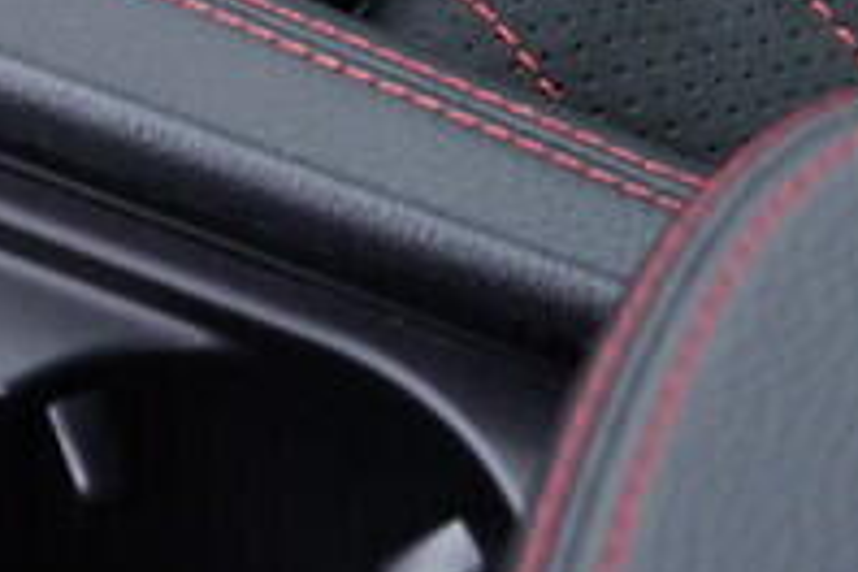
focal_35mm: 186
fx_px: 4433
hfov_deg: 10.1
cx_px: -949
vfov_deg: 7.3
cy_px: -72
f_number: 2.8
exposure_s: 1/40
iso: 320
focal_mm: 24
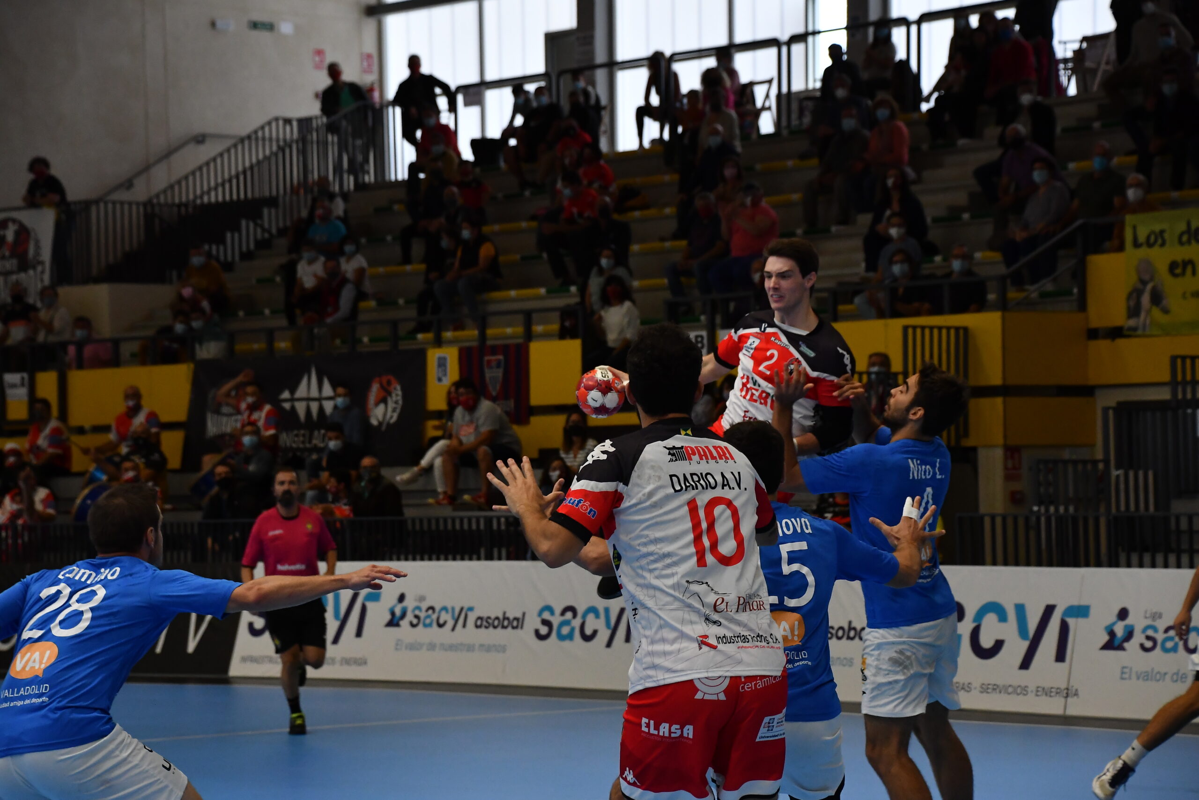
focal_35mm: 120
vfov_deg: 11.4
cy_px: 400
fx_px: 3997
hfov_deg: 17.1
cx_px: 600
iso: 2500
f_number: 5.3
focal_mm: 80
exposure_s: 1/800
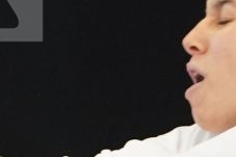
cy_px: 315
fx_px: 6027
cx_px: -54
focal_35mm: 920
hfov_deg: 2.2
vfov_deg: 1.5
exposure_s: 1/800
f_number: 2.8
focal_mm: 116
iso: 2500
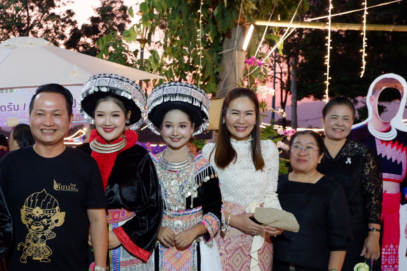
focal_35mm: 56
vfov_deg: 23.9
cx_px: 95
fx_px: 633
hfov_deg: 34.8
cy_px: 203
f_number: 4
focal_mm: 19.2
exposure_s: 1/140
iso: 2500
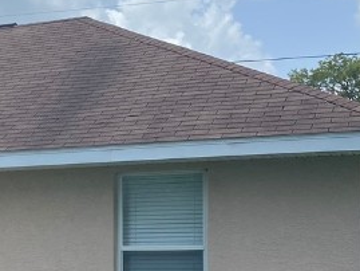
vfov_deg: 14.7
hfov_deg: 18.5
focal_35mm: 99
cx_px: -107
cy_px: 283
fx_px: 1030
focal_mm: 4.25
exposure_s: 1/2688
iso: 32
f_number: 1.8
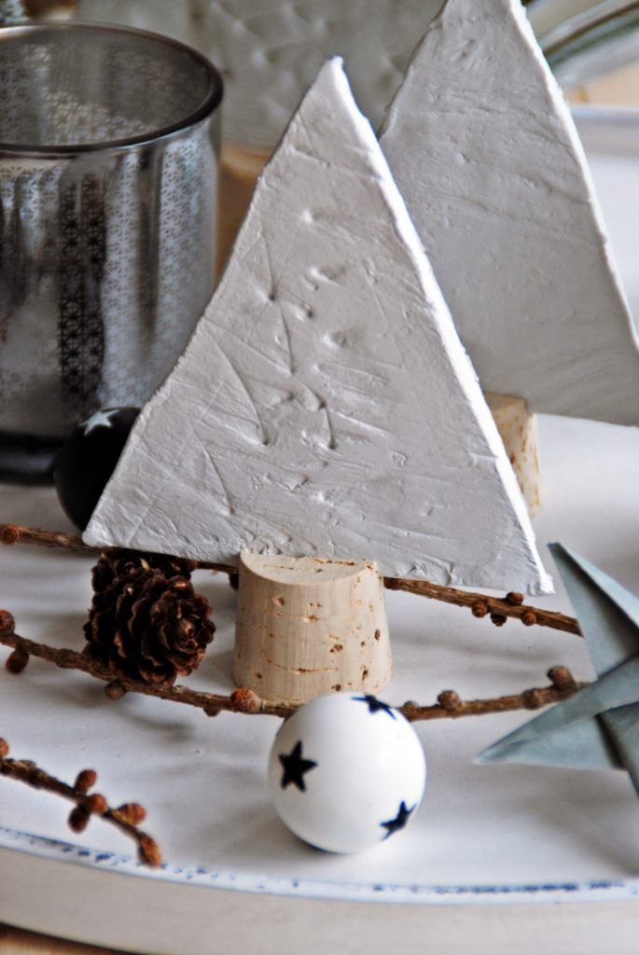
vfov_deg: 6.9
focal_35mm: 300
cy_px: 478
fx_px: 7968
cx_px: 320
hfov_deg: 4.6
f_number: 6.3
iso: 400
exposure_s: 1/80
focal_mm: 200
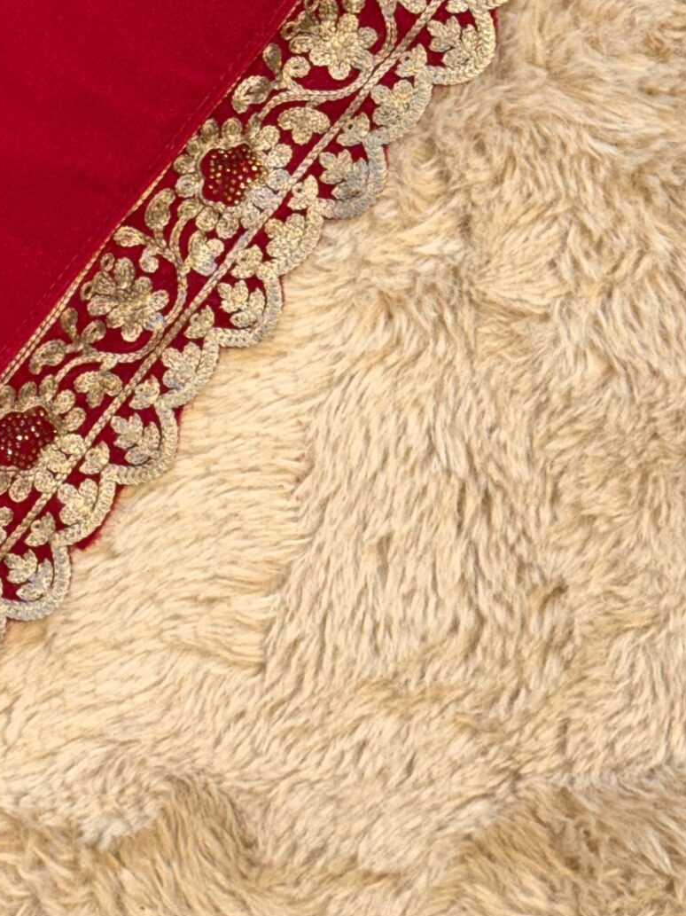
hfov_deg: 12.2
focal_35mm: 119
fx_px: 3146
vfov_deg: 16.2
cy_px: 14
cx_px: -78
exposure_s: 1/310
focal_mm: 6.76
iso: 50
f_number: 1.78
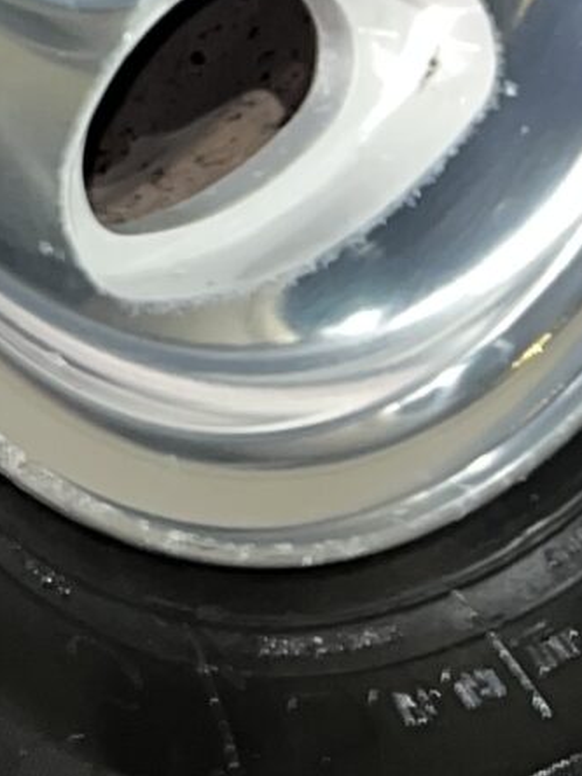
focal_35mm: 150
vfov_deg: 11.8
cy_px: -748
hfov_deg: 9.4
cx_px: -453
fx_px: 3363
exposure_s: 1/5
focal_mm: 5.7
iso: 64
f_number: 1.5
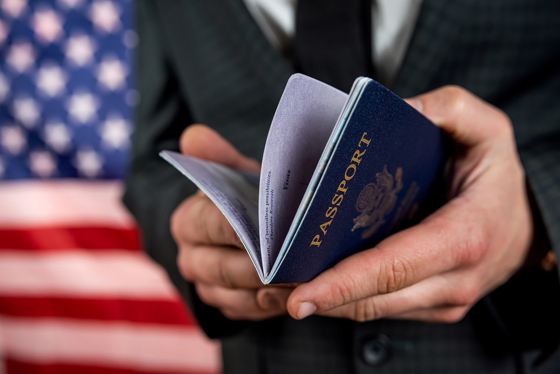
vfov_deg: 37.9
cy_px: 187
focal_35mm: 35
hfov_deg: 54.4
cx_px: 280
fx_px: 545
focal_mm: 35
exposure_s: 1/160
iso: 320
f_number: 4
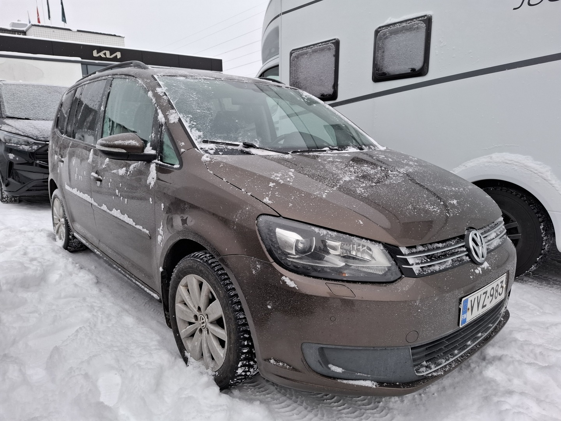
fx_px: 373
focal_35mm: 23
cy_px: 210
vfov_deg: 58.9
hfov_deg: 73.9
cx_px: 280
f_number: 1.8
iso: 50
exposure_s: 1/100
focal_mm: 5.54
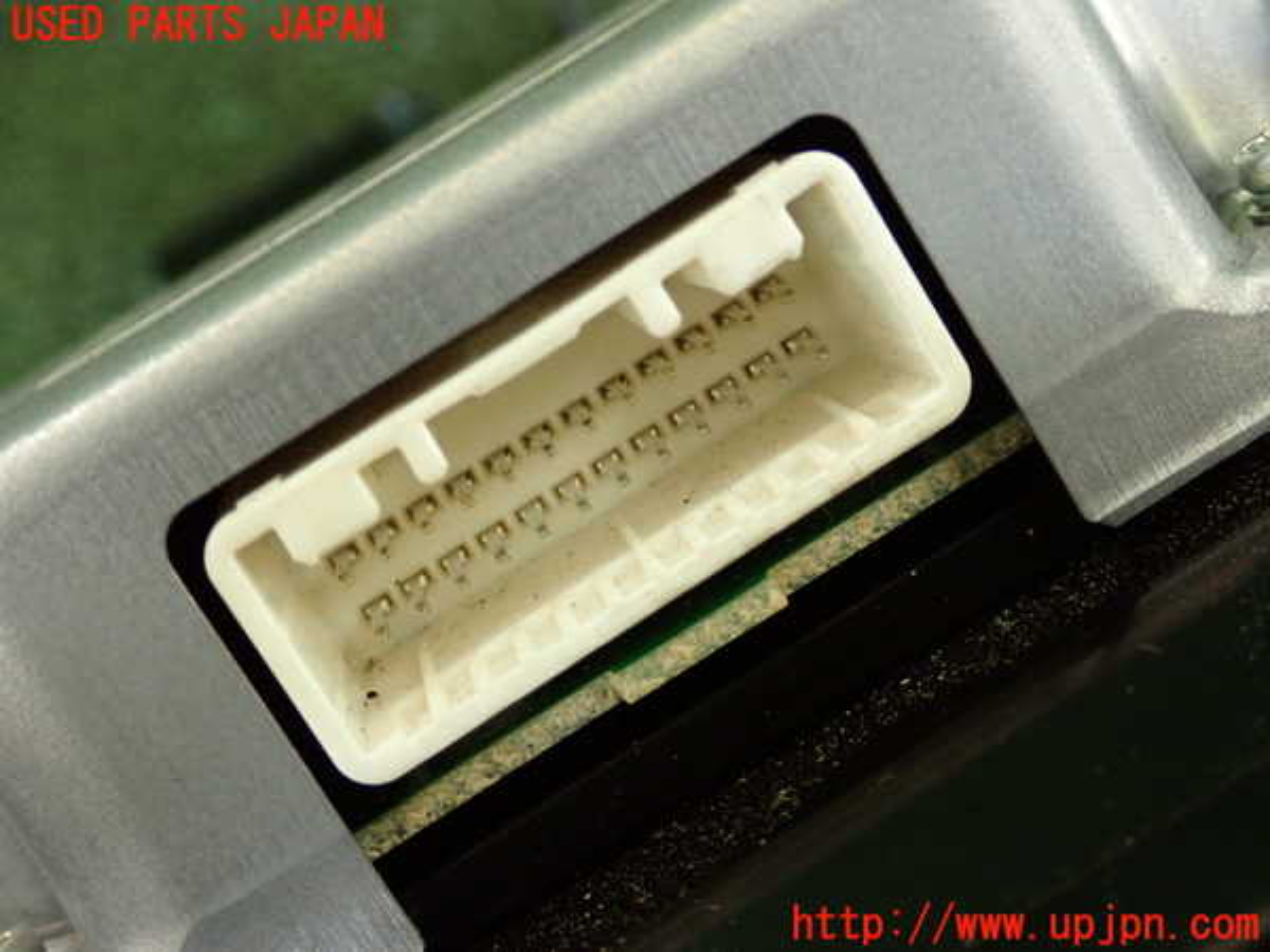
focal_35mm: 58
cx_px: 635
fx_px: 2128
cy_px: 476
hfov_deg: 33.2
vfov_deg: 25.2
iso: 1000
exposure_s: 1/125
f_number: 3.5
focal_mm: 10.35
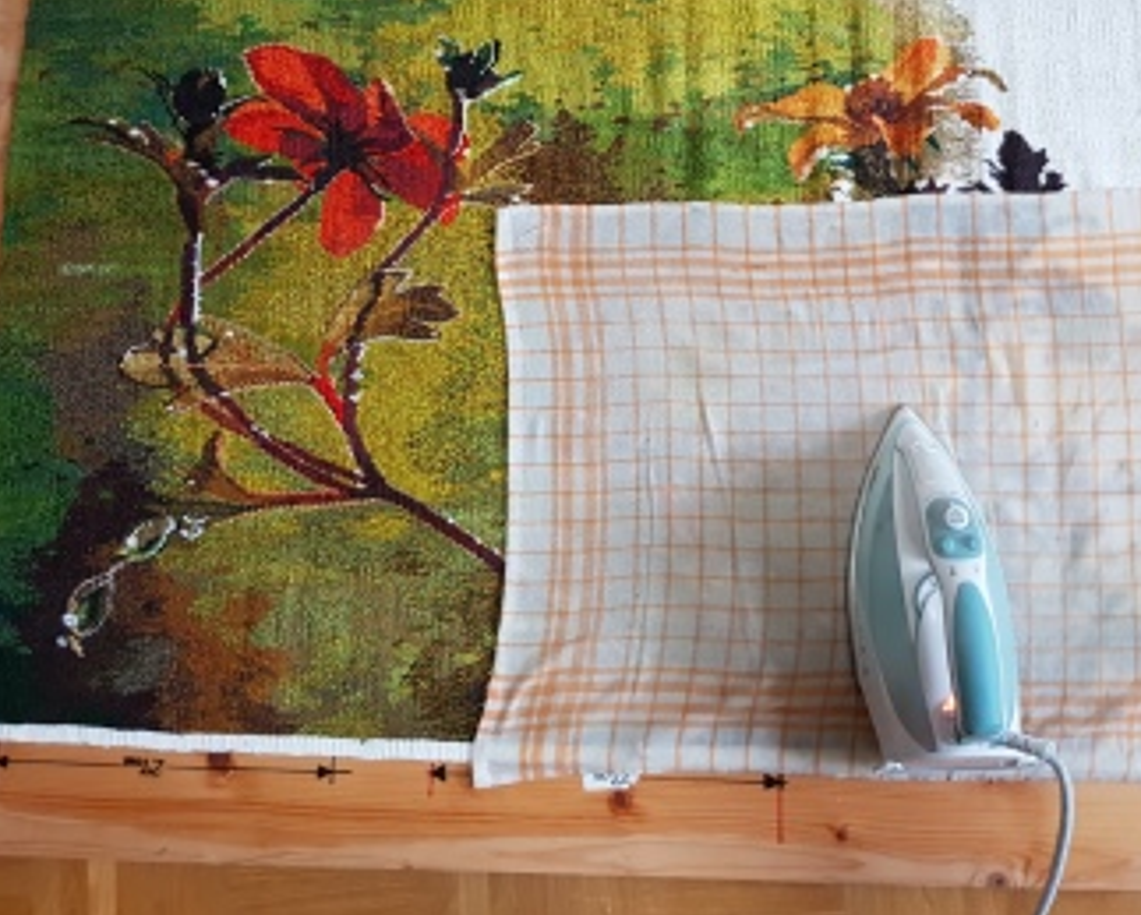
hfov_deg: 54.1
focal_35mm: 33
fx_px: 1115
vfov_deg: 44.4
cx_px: 618
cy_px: 364
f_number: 1.7
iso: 160
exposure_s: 1/33
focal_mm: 4.2
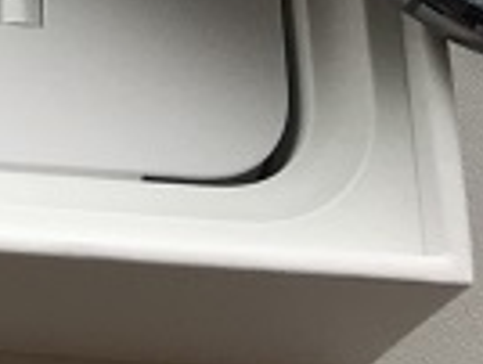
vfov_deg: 8.2
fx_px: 2264
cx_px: -296
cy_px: -602
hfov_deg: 11.5
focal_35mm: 162
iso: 32
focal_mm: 4.15
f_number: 2.2
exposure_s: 1/100
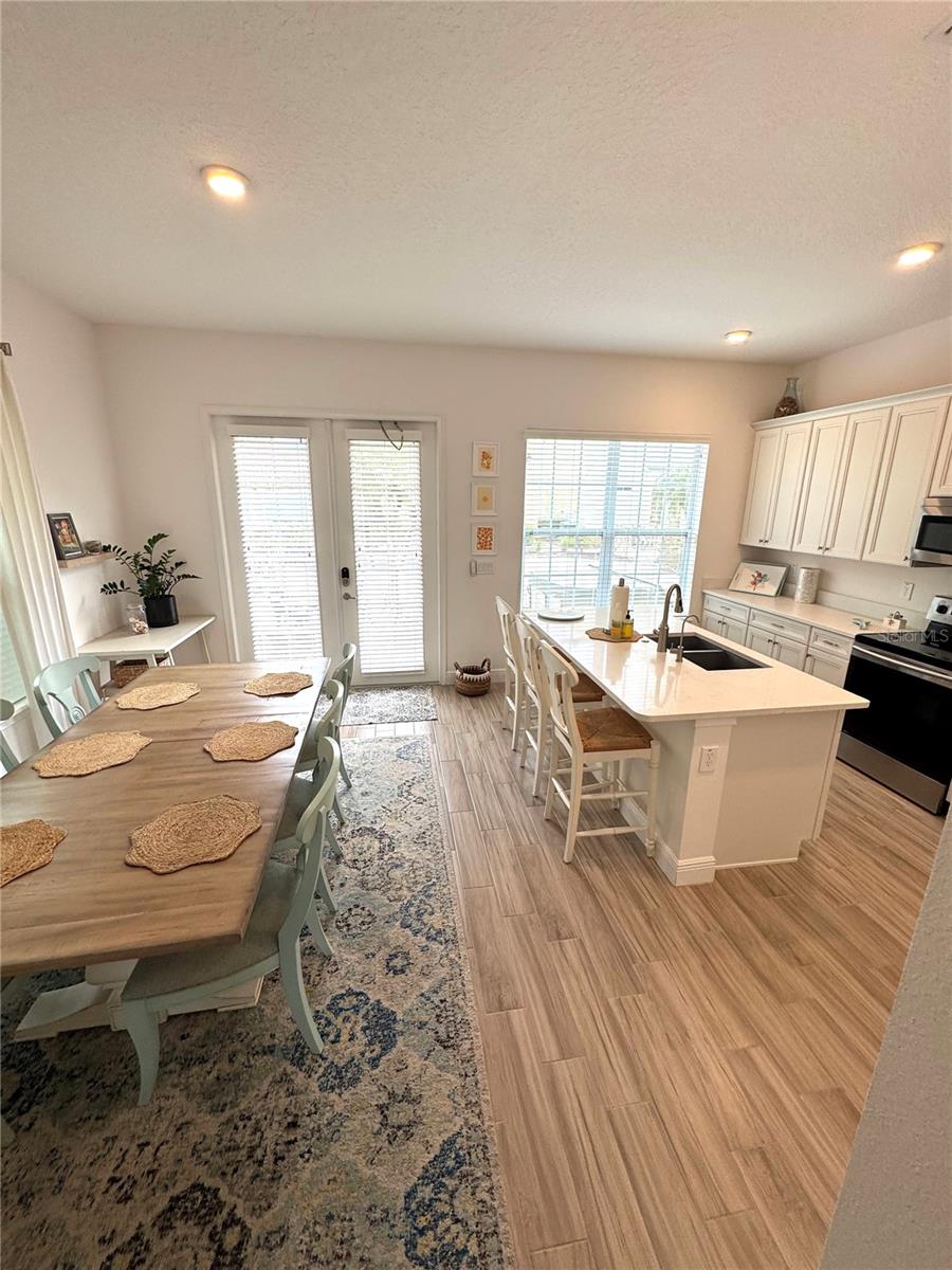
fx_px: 513
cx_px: 476
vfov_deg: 102.1
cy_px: 635
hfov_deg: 85.7
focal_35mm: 14
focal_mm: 2.22
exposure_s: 1/146
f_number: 2.2
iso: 40
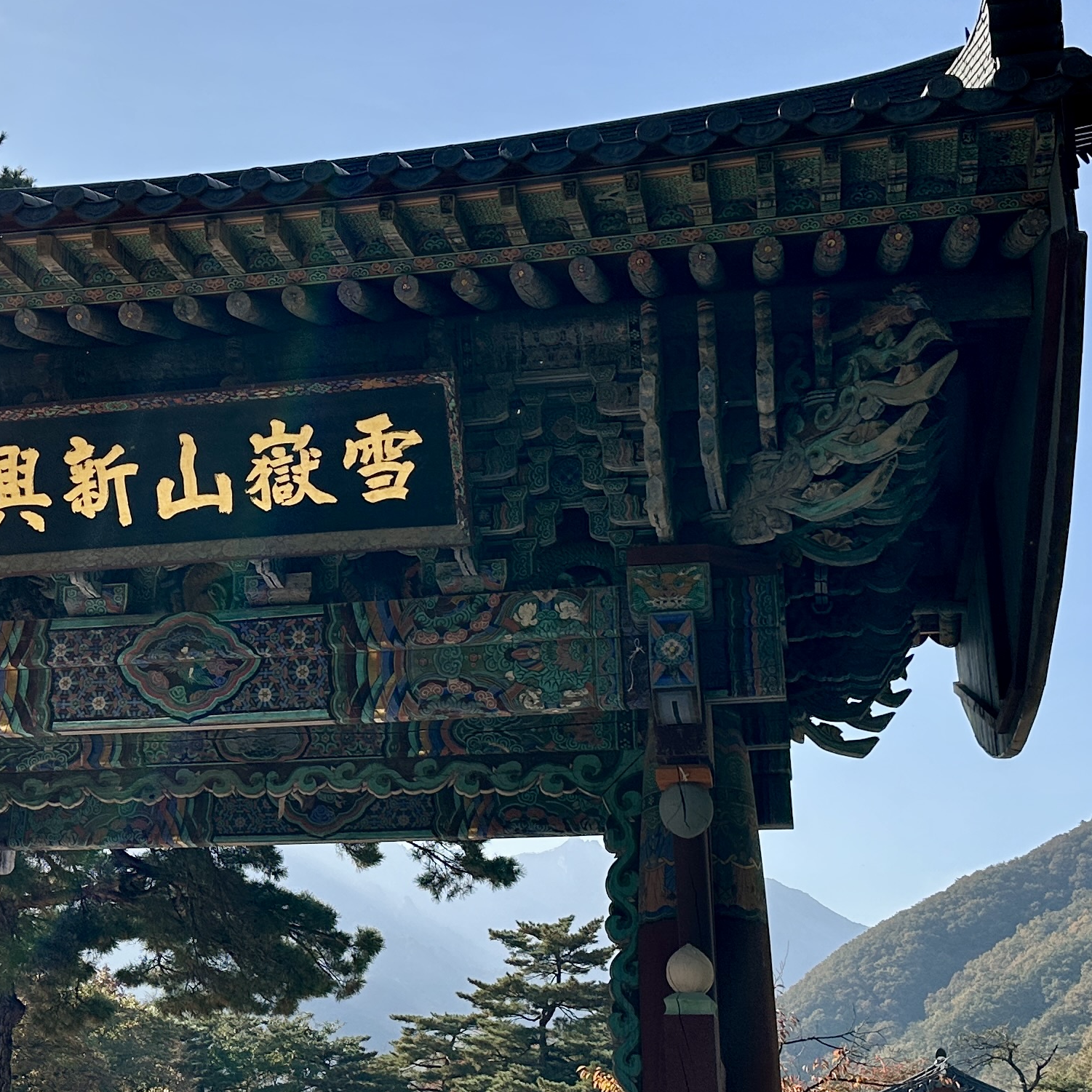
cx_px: 300
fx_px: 2034
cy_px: 537
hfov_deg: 29.7
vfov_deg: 30.0
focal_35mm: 57
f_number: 1.78
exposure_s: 1/3472
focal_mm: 6.86
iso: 80
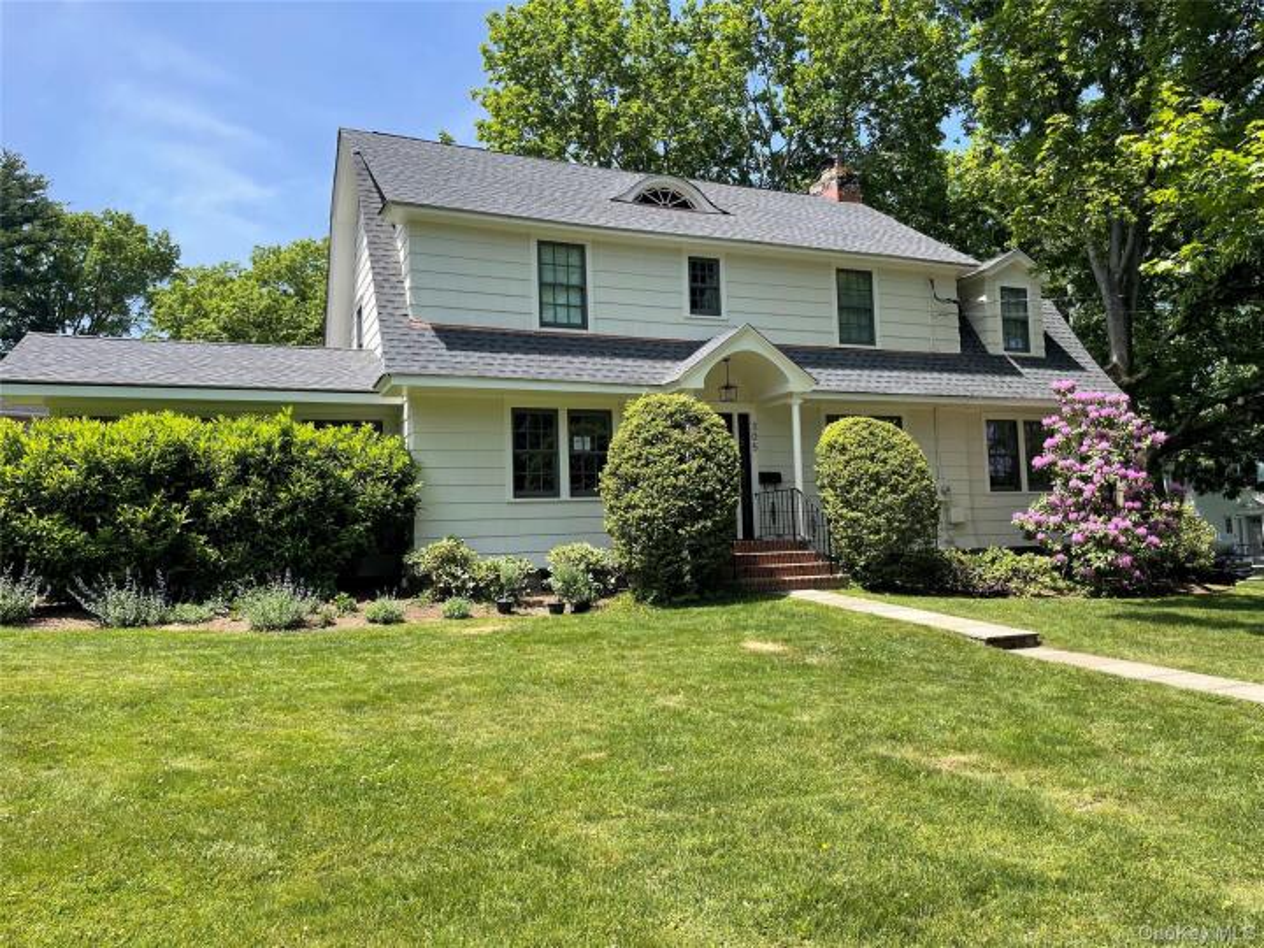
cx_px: 632
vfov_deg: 53.1
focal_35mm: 26
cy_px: 474
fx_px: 949
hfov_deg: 67.3
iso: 32
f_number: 1.6
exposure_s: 1/1319
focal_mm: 4.2
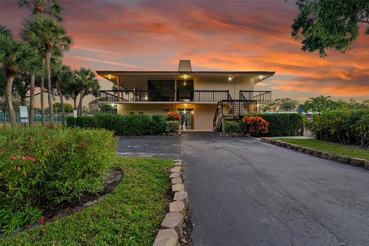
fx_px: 143
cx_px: 184
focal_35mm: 14
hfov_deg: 104.3
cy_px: 123
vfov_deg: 81.2
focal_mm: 14
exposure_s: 1/2
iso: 640
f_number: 7.1
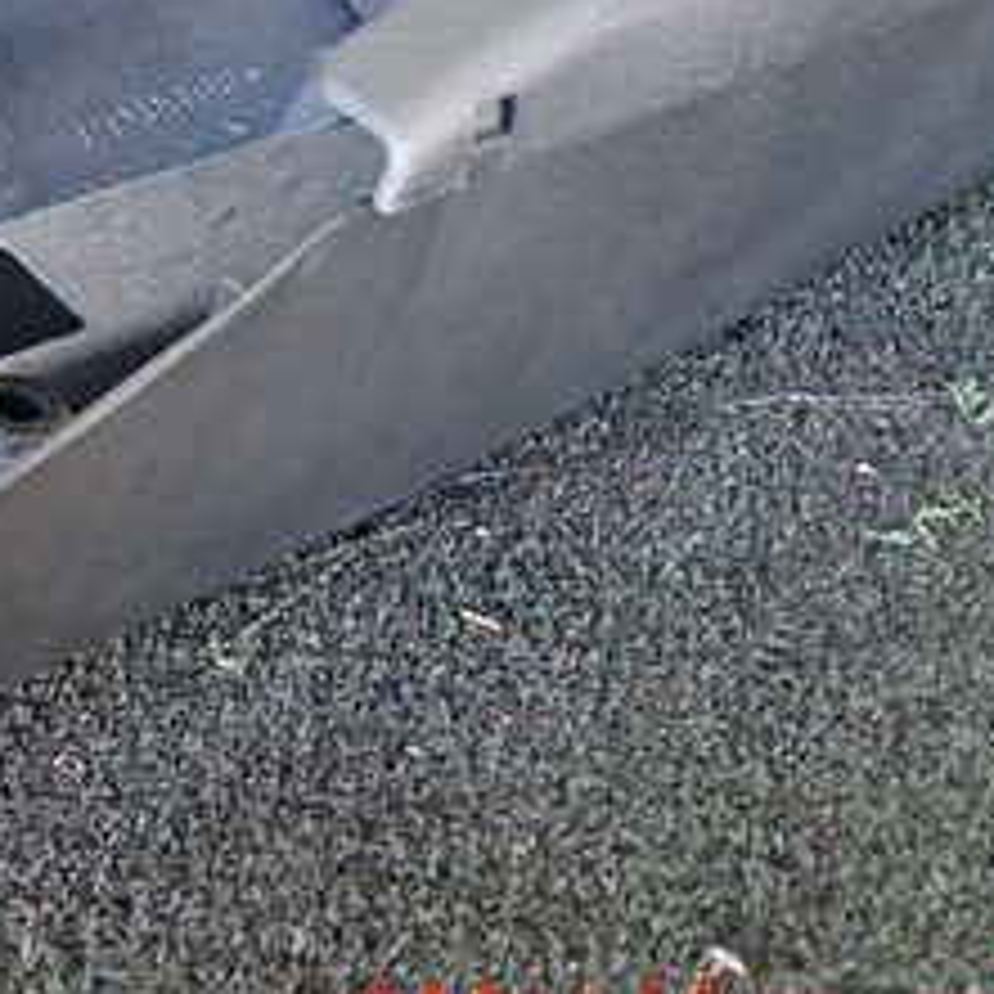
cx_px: 31
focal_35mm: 72
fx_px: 2339
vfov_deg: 23.3
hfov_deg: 23.1
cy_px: 67
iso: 500
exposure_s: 1/30
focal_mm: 5.4
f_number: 2.3
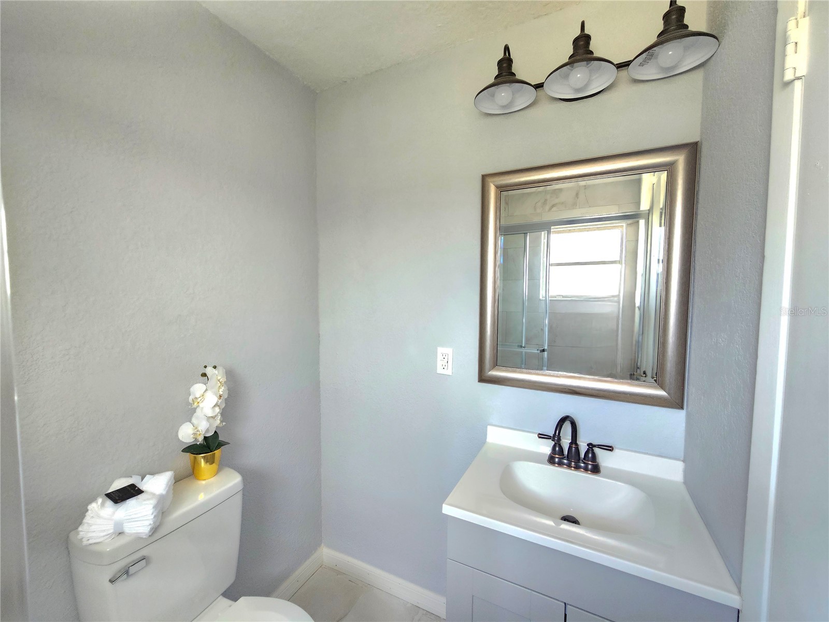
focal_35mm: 13
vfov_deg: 89.9
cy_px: 311
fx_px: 311
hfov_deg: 106.2
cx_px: 414
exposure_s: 1/77.5
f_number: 2.2
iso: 500
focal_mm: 2.2
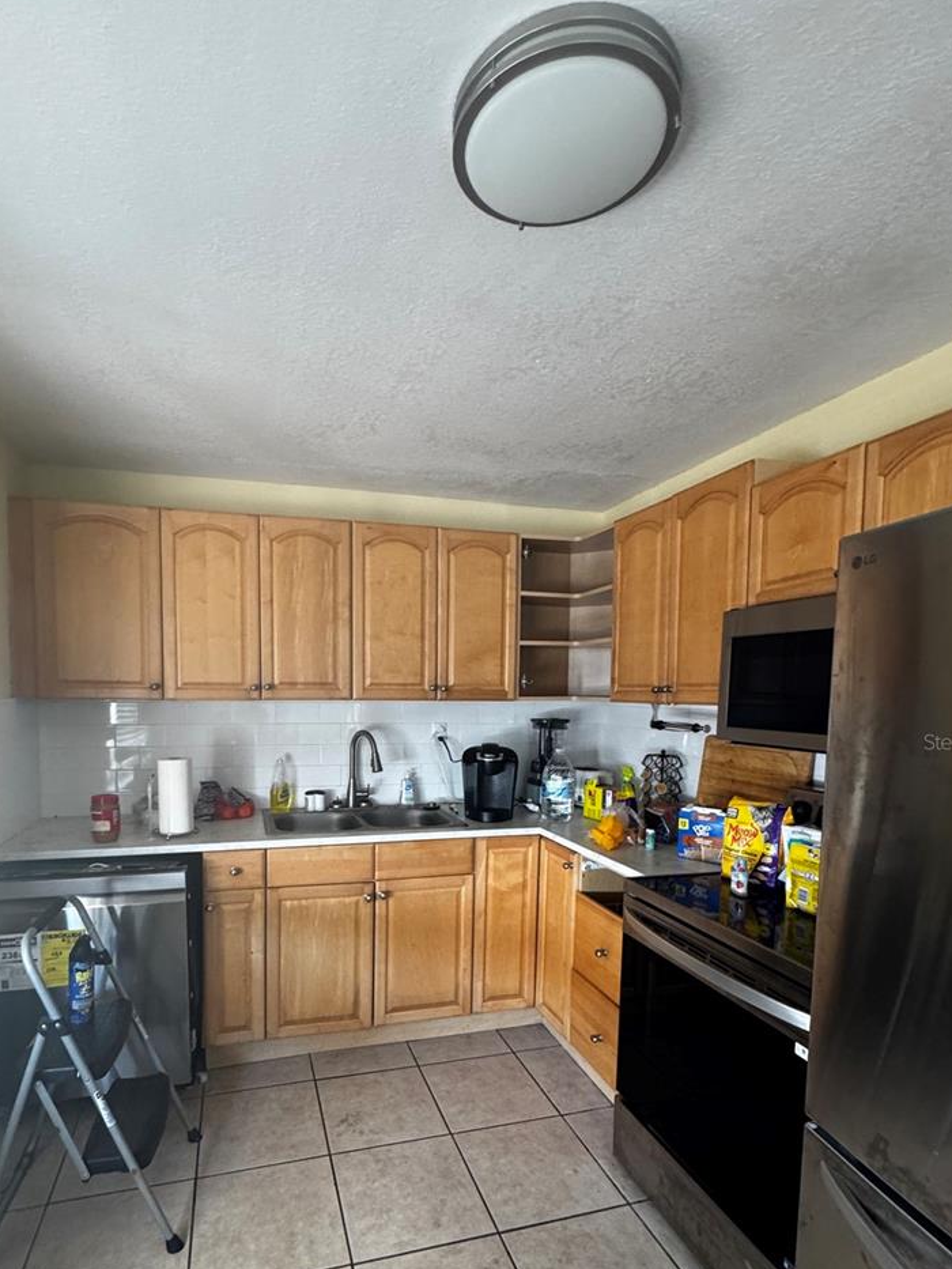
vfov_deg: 87.0
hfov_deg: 71.2
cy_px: 741
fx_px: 660
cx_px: 408
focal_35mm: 18
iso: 320
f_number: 2.2
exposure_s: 1/72
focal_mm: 2.22
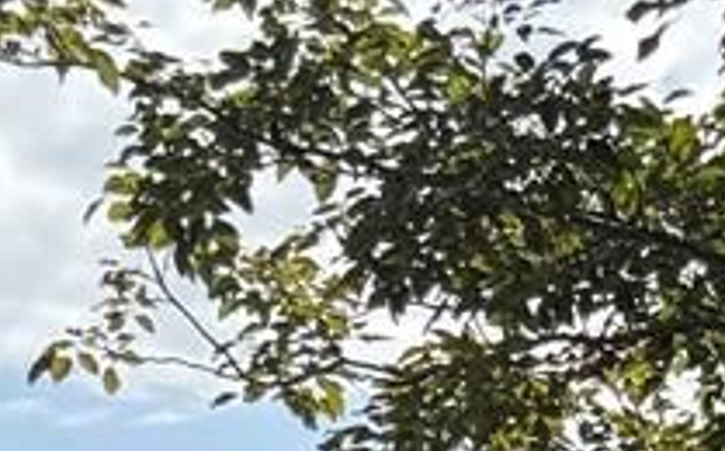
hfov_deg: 9.9
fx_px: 3848
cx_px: 1492
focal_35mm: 195
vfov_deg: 5.6
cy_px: 1964
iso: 80
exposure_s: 1/4167
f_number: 1.78
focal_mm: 6.76
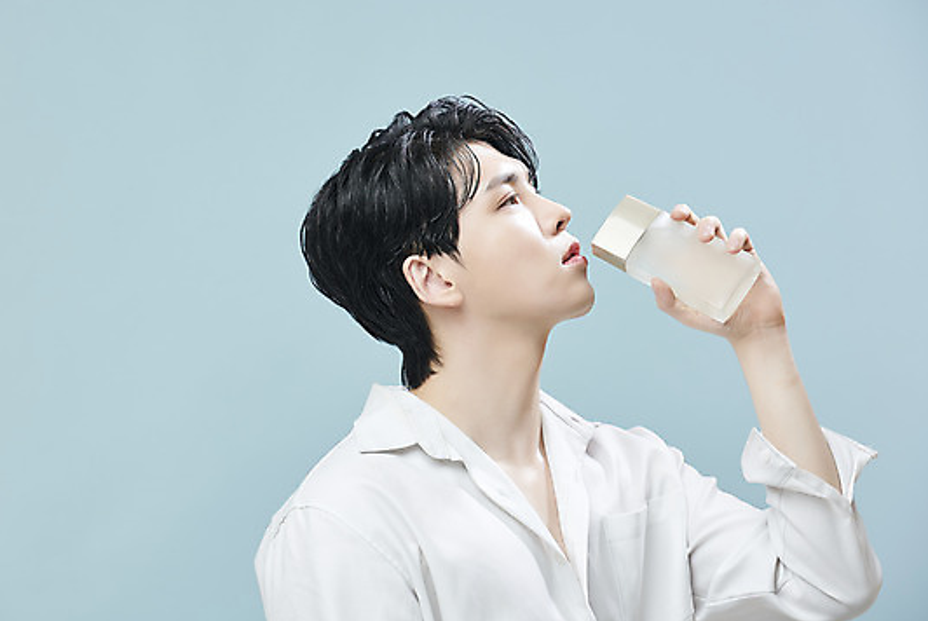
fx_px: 3484
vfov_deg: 10.2
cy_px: 302
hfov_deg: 15.2
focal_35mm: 135
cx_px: 423
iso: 50
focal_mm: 120
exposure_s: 1/125
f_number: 5.6
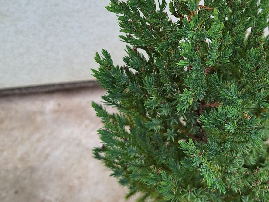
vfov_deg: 28.1
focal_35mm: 51
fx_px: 396
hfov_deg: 36.8
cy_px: 47
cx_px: 192
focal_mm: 5.54
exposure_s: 1/670
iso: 40
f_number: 1.8
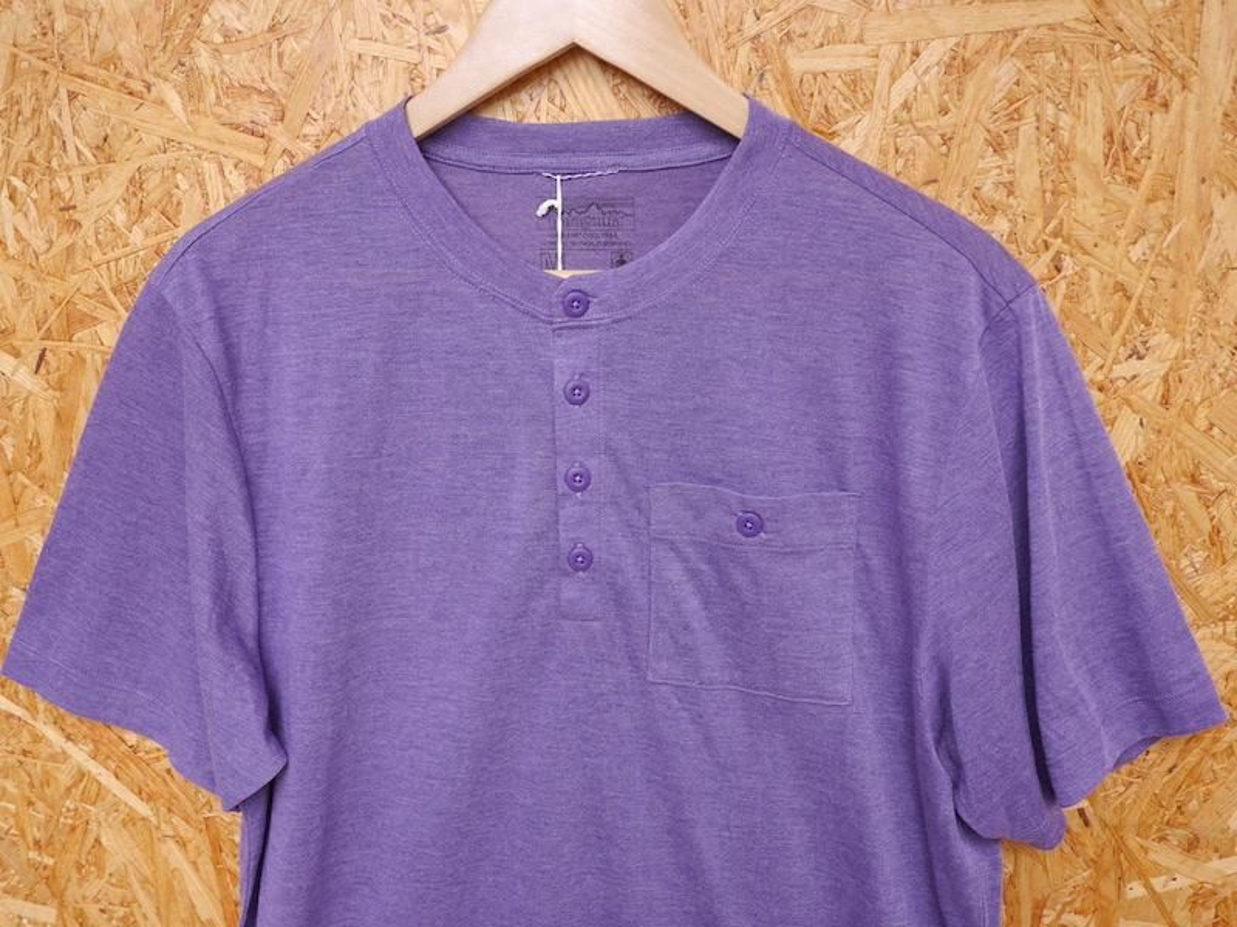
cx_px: 618
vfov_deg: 49.7
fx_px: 1001
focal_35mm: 28
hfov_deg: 63.4
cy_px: 464
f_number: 3.2
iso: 160
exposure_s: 1/160
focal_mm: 14
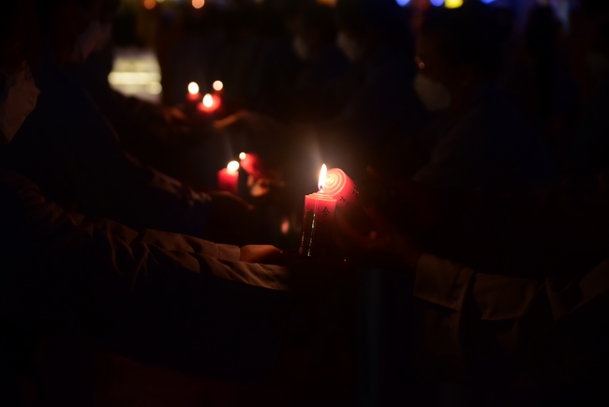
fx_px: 1185
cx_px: 304
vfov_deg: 19.5
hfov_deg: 28.8
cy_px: 204
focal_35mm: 70
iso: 1250
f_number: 4.5
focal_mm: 70
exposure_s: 1/20
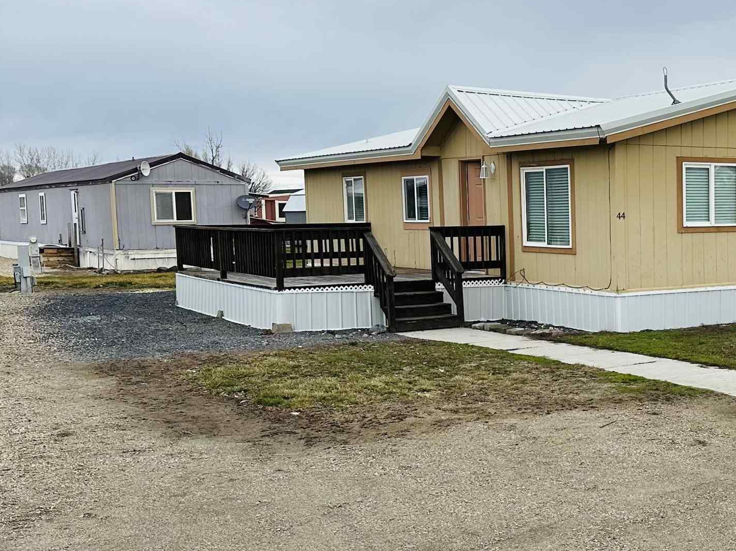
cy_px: 313
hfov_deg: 33.8
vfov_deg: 28.0
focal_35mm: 52
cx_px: 730
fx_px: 1105
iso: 80
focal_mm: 6.86
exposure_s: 1/1812
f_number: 1.78
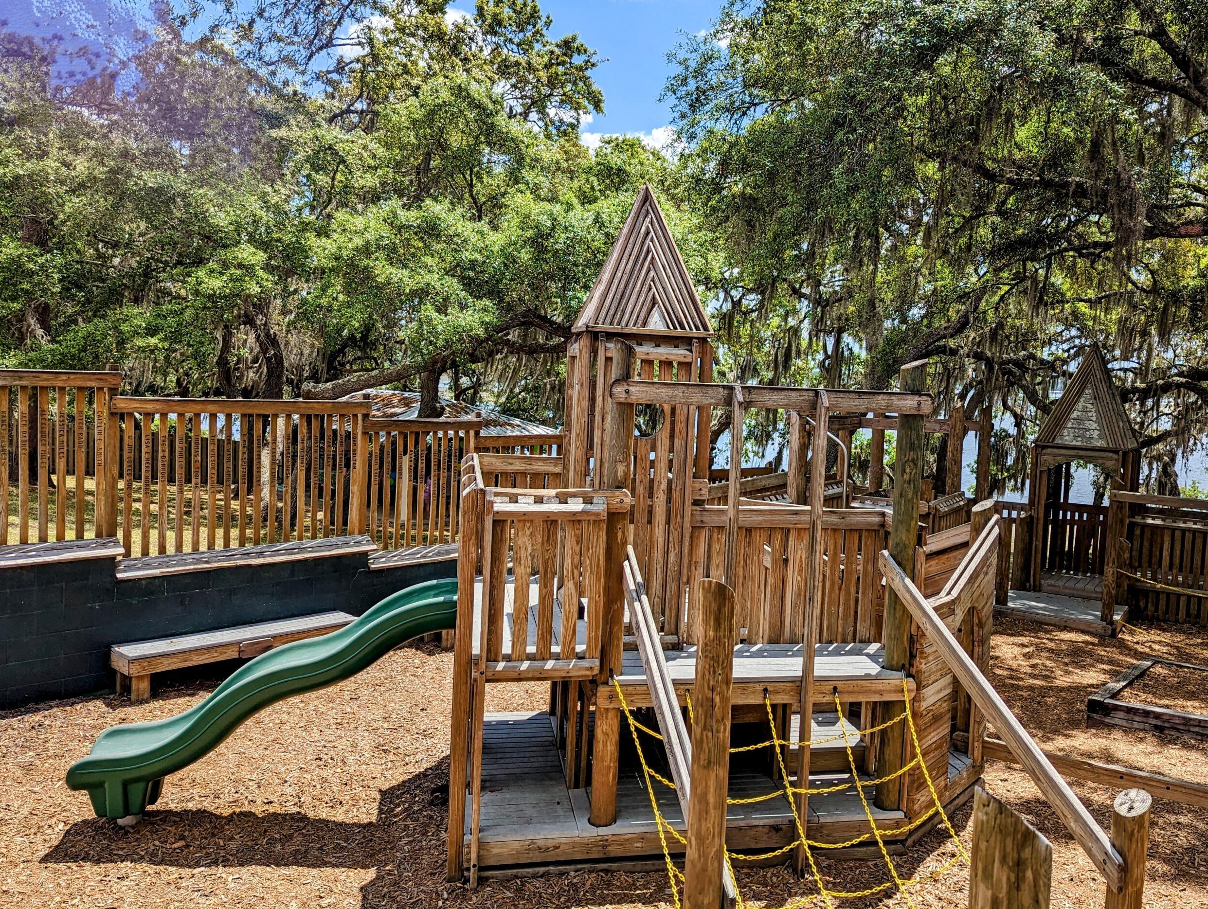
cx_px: 705
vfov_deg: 48.3
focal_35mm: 29
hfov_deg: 61.2
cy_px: 466
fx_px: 1013
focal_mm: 6.81
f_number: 1.85
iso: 36
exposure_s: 1/1825
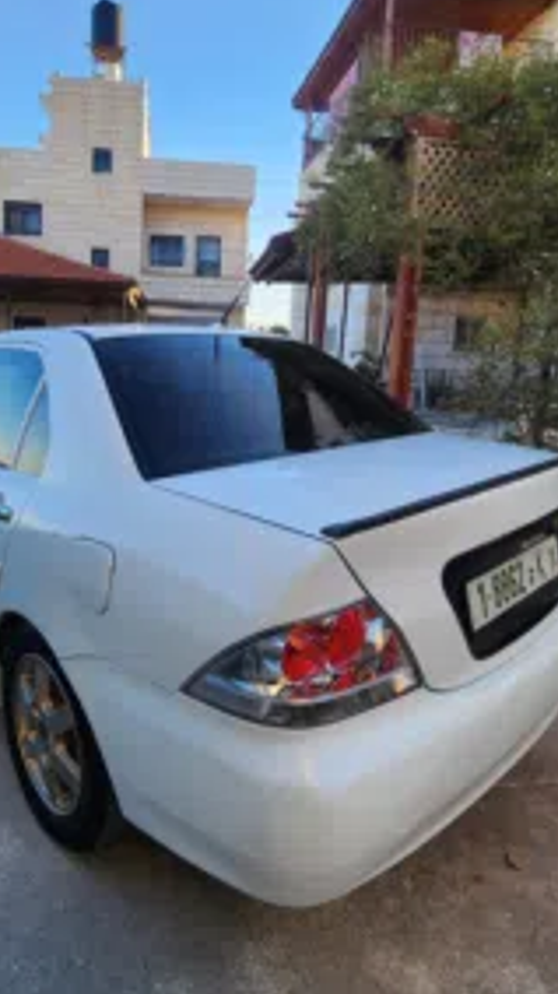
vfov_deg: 86.4
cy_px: 450
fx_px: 527
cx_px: 228
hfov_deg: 55.5
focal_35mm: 20
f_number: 2.2
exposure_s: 1/300
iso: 50
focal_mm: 2.2
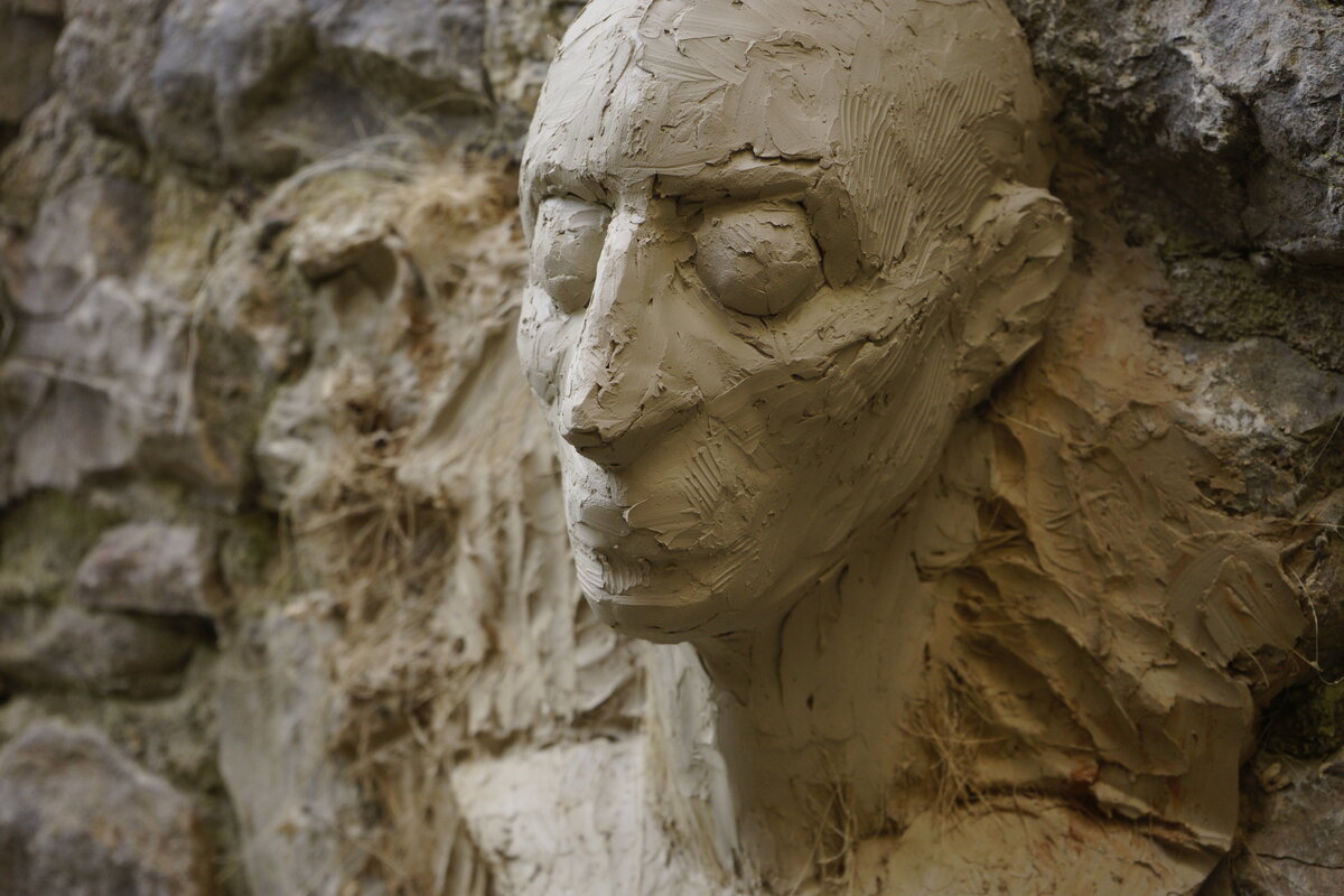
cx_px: 672
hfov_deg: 35.6
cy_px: 448
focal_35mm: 56
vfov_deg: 24.2
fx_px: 2091
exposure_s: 1/125
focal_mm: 56
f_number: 5.6
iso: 1000
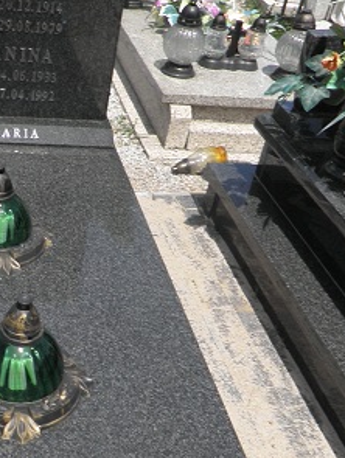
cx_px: 36
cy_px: 287
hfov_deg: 27.1
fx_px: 690
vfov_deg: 36.6
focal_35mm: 52
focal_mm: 4.3
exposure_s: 1/125
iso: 64
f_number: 8.3
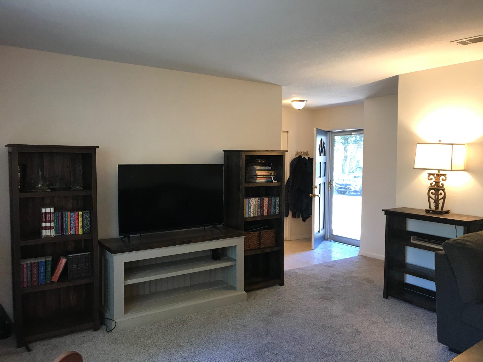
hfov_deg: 63.4
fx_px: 391
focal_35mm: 28
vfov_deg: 49.7
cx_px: 242
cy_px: 181
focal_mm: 3.99
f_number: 1.8
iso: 40
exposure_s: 1/20
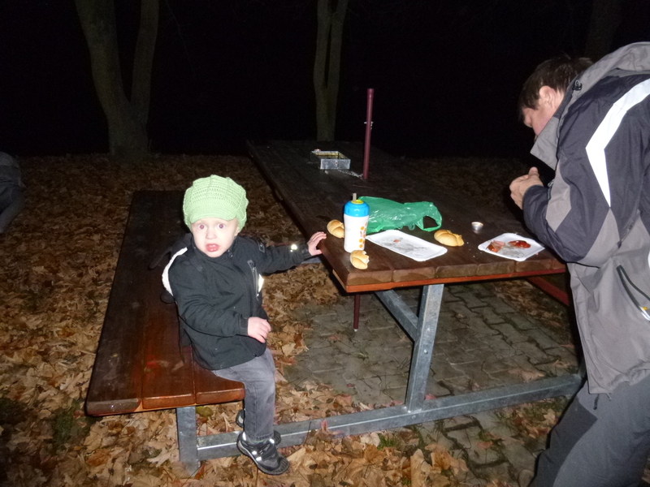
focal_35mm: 25
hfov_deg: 69.4
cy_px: 244
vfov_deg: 54.9
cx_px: 325
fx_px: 469
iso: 400
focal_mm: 4.5
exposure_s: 1/60
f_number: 3.1
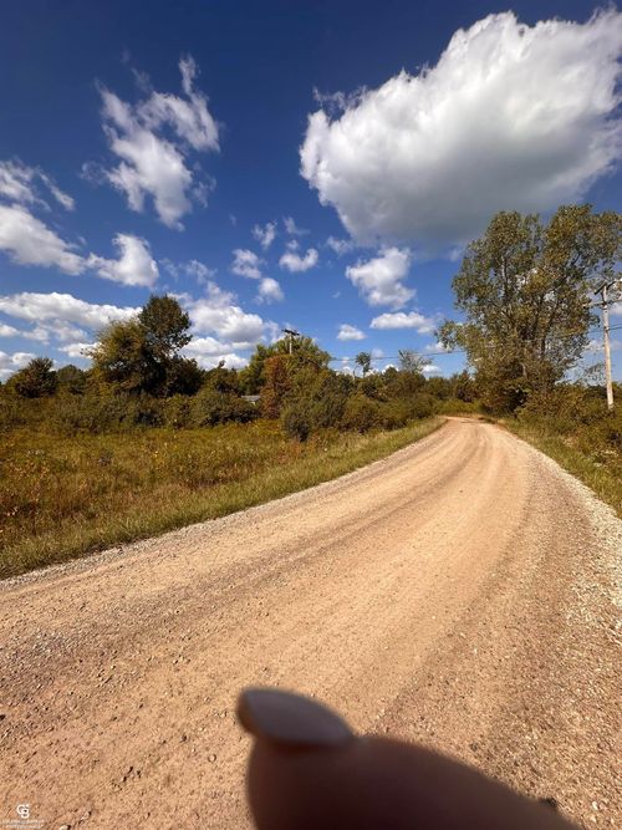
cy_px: 415
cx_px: 311
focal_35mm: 14
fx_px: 336
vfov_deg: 102.1
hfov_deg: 85.7
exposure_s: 1/2882
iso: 50
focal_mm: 2.22
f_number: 2.2
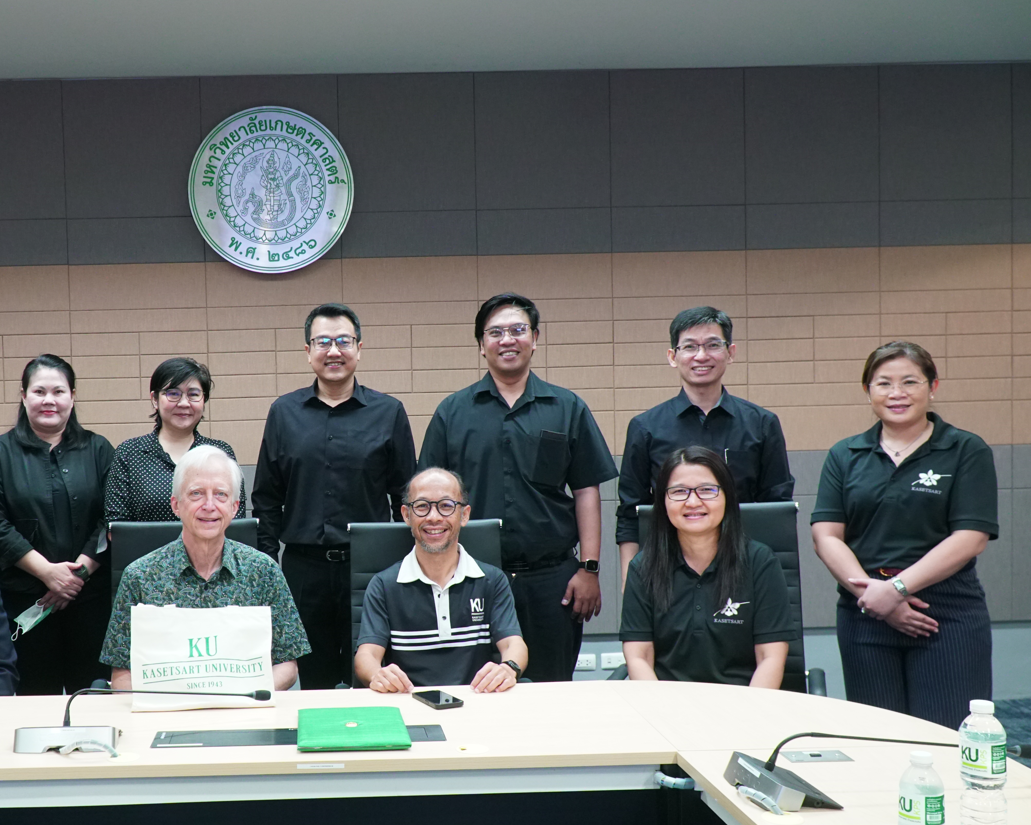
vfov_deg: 39.1
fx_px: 1160
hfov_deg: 46.9
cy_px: 460
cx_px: 318
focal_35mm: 38
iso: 1600
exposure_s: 1/90
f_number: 4.5
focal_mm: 18
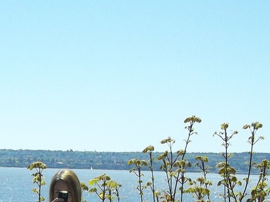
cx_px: -81
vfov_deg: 12.0
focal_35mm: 118
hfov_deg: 15.8
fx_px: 920
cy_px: 305
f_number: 4.5
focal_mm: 6.3
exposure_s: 1/500
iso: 80
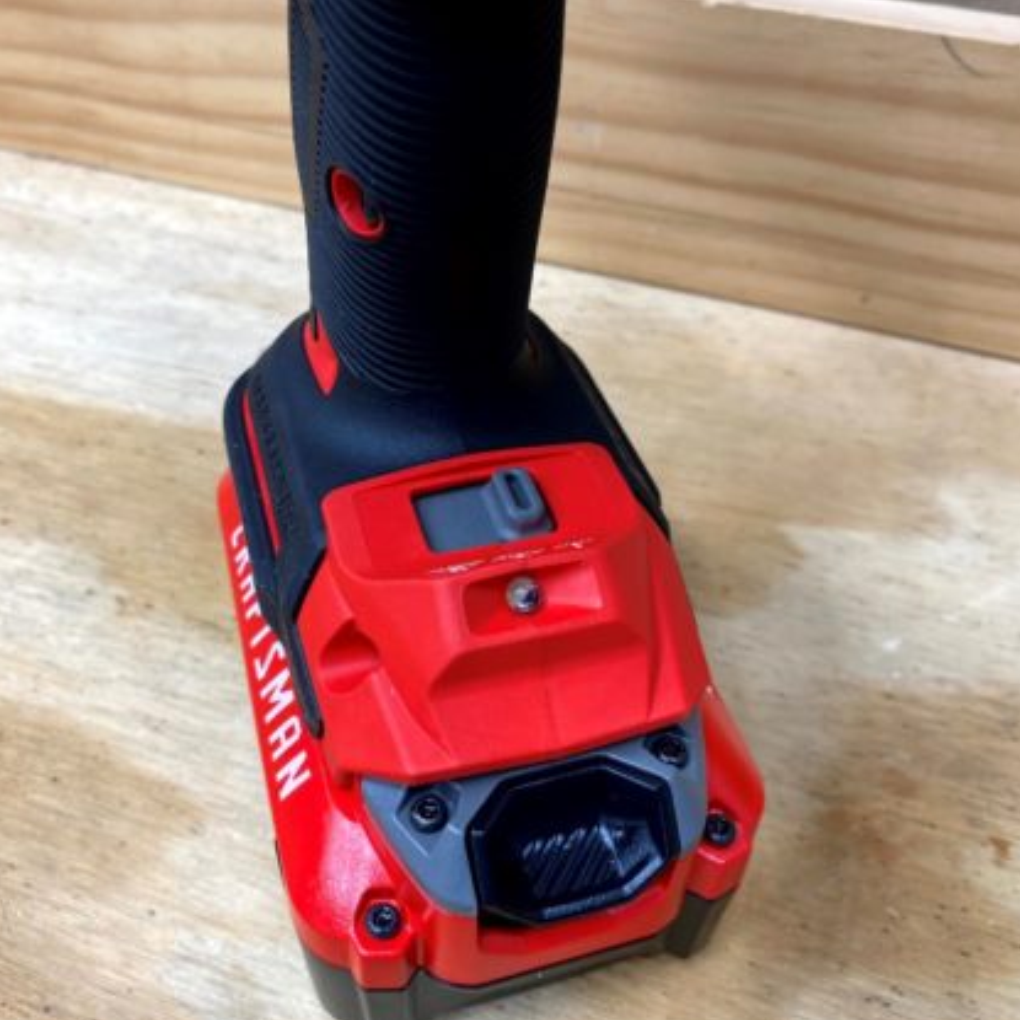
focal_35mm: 31
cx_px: 469
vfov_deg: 52.5
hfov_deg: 52.5
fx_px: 1033
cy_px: 511
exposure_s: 1/208
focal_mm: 4.25
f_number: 1.8
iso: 32
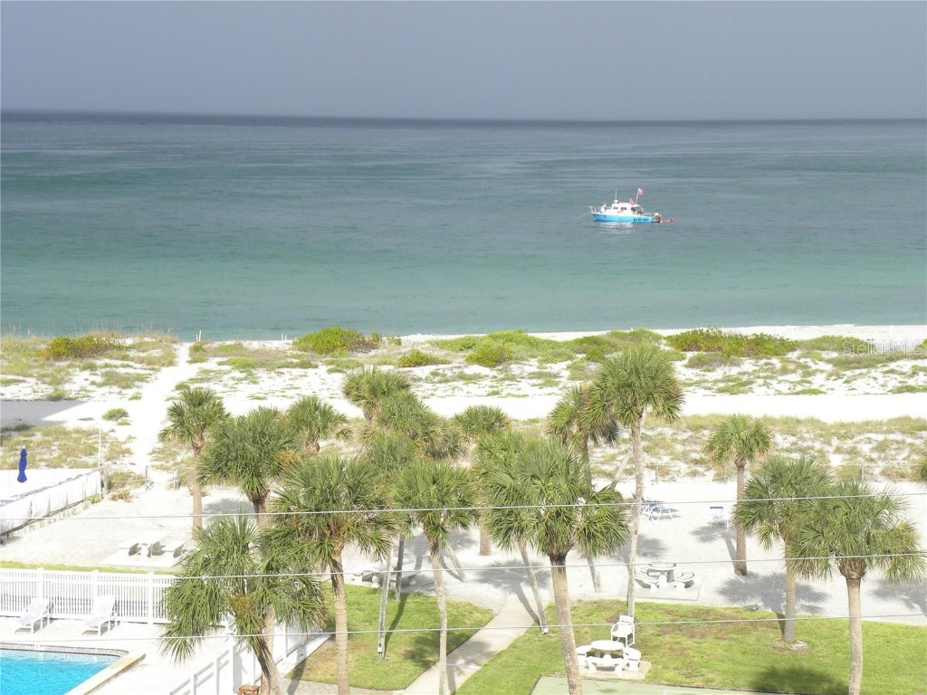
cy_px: 348
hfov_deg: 23.0
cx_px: 464
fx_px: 2276
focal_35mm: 85
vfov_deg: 17.4
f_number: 5.6
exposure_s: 1/269
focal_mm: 15.1
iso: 64
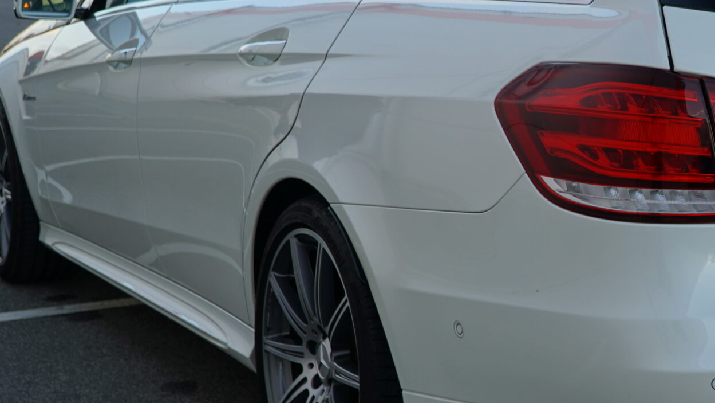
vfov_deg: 16.3
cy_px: 166
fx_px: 1405
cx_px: 660
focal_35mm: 74
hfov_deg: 27.4
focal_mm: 23
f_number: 4.5
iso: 100
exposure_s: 1/60
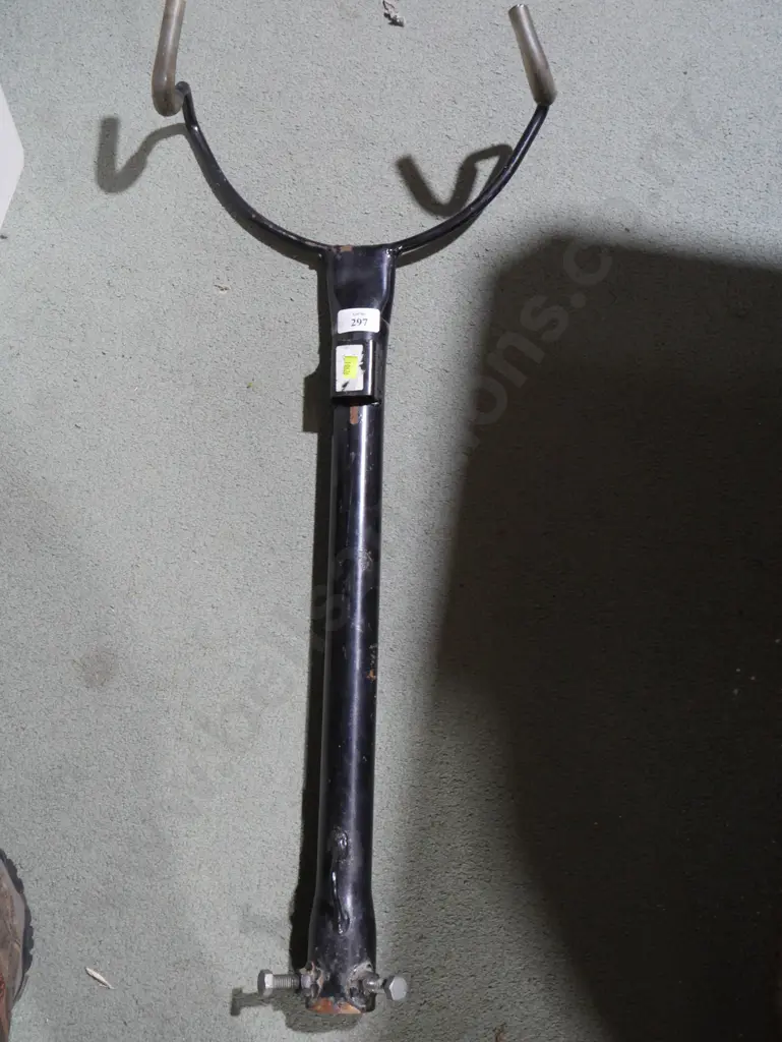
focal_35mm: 46
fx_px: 1384
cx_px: 391
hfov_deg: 31.5
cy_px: 521
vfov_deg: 41.2
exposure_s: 1/60
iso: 1250
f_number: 5.1
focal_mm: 23
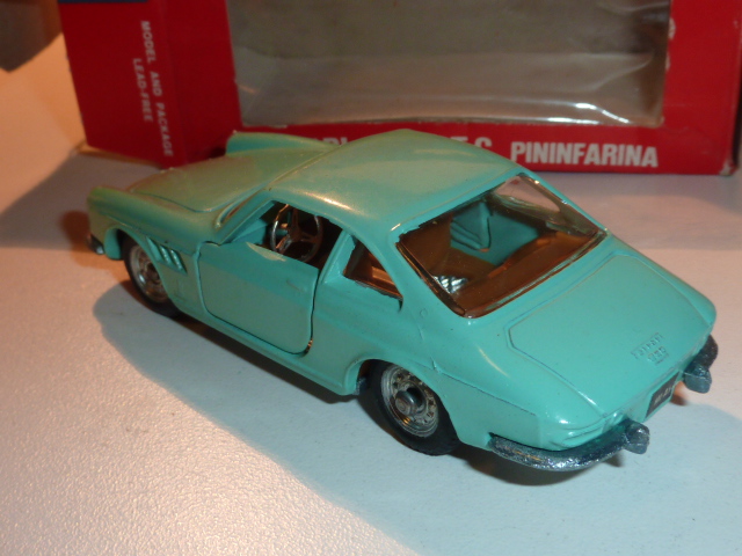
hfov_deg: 39.7
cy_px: 278
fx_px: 1029
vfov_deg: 30.3
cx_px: 371
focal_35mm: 48
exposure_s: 1/30
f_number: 4
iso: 100
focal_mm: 4.4
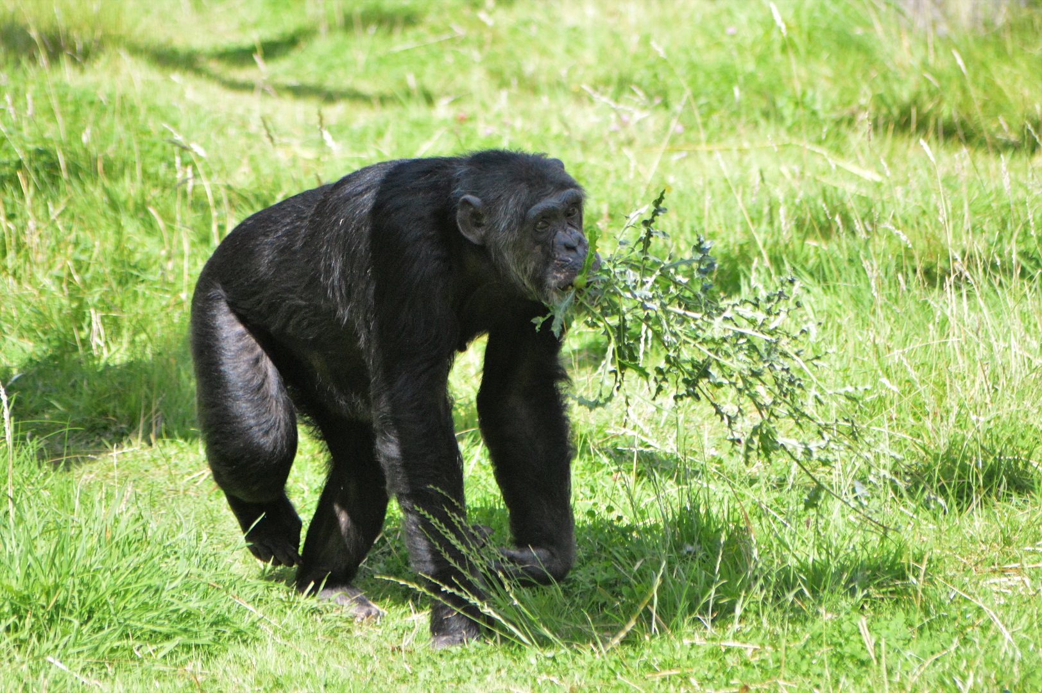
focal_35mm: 330
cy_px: 346
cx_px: 521
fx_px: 9544
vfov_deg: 4.2
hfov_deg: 6.2
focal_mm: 220
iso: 3200
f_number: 5
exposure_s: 1/4000
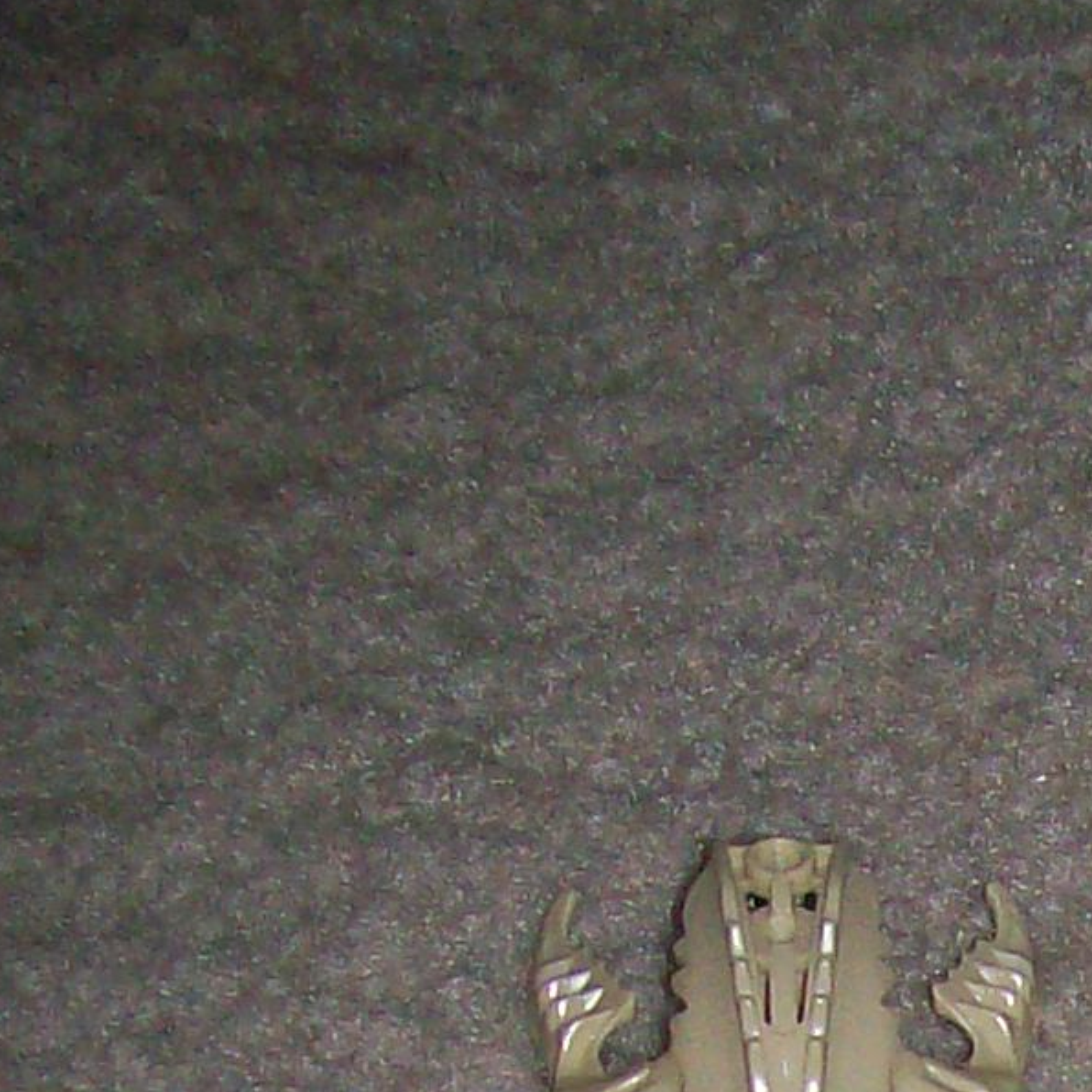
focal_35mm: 152
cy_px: 2572
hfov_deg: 11.2
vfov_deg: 10.1
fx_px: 5425
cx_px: 1501
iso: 140
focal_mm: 6
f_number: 2.7
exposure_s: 1/64
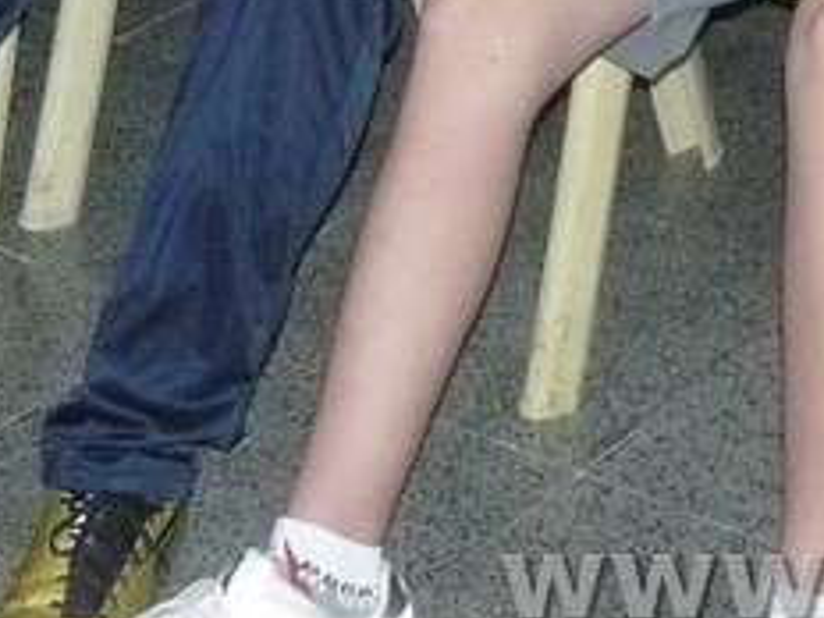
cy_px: -703
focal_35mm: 159
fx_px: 3785
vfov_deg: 8.7
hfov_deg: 12.4
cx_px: 600
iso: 320
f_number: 3.2
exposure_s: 1/30
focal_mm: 6
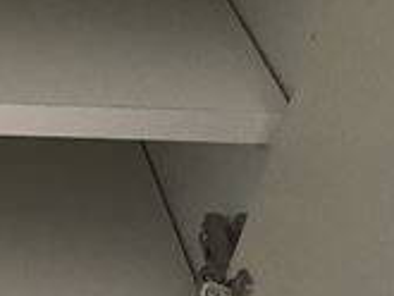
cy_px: 489
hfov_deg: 16.8
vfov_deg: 13.5
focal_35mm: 101
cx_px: -270
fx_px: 1150
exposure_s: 1/30
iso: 640
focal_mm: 4.25
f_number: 1.8
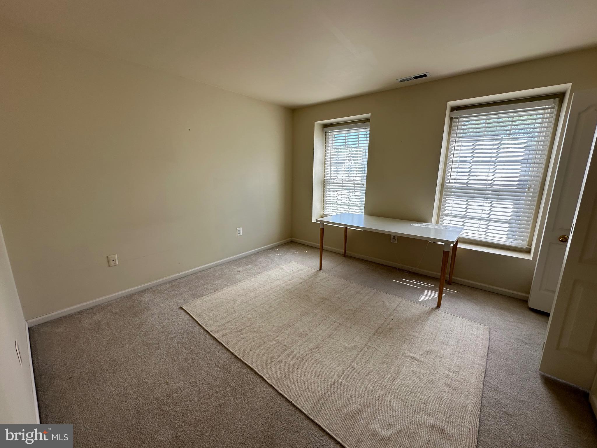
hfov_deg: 102.1
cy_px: 224
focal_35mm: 14
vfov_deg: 85.7
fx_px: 241
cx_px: 298
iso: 40
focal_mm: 2.22
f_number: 2.2
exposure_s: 1/187
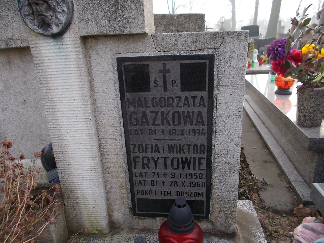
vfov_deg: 53.1
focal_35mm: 26
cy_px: 122
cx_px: 162
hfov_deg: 67.3
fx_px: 243
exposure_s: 1/125
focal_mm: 4.6
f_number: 3.2
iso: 80
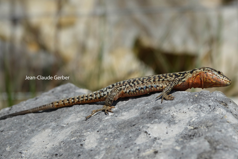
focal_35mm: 157
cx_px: 145
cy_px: 79
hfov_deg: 13.1
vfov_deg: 8.7
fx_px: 1038
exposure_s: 1/1000
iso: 100
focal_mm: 46.41
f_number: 5.6
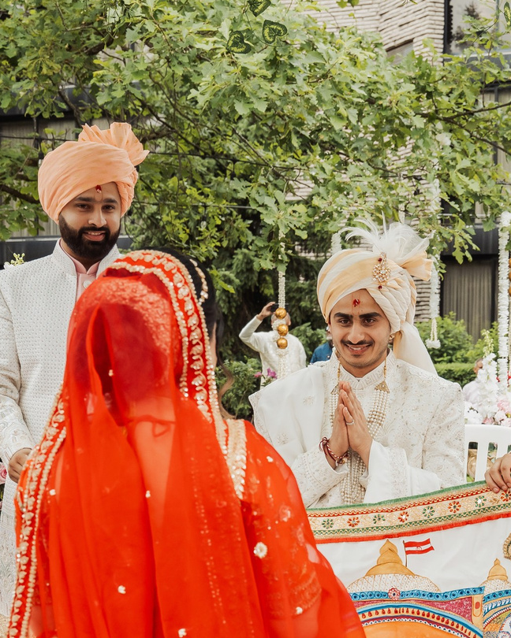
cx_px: 245
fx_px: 1648
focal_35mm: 87
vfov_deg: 21.6
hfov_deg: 17.6
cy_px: 530
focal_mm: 29.4
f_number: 4.5
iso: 500
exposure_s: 1/800
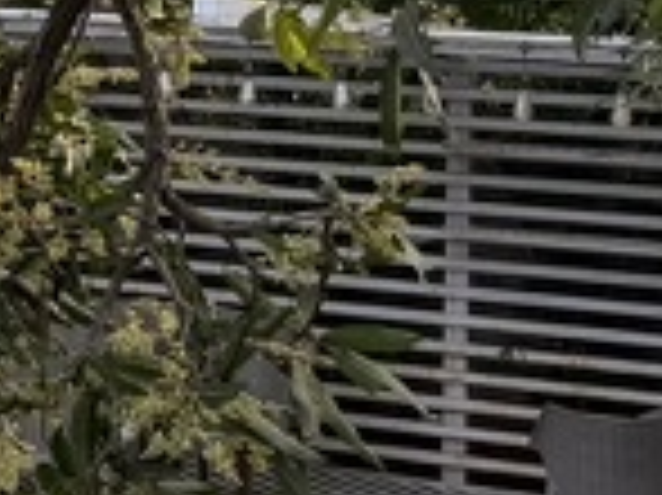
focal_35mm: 167
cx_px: -1162
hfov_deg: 9.7
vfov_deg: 8.8
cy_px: -135
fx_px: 3191
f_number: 1.78
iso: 80
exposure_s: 1/671
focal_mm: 6.76
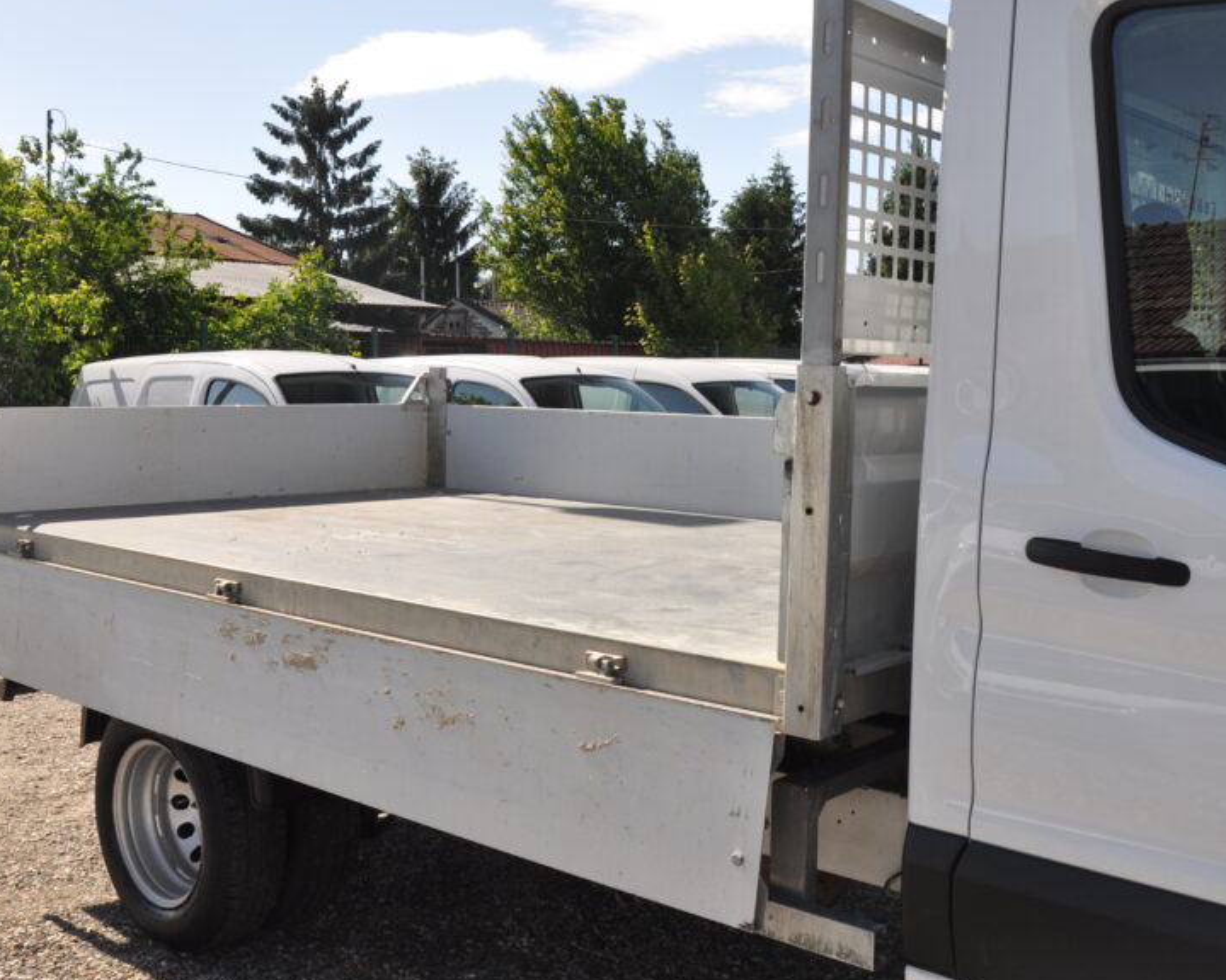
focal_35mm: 36
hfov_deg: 50.3
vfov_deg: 41.1
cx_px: 589
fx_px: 1306
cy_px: 425
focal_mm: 18
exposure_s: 1/320
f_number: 9
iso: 400
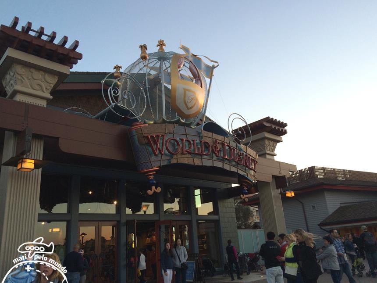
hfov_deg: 61.7
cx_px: 188
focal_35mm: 29
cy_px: 142
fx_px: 316
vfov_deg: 48.2
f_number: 2.2
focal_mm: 4.15
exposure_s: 1/214
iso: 32
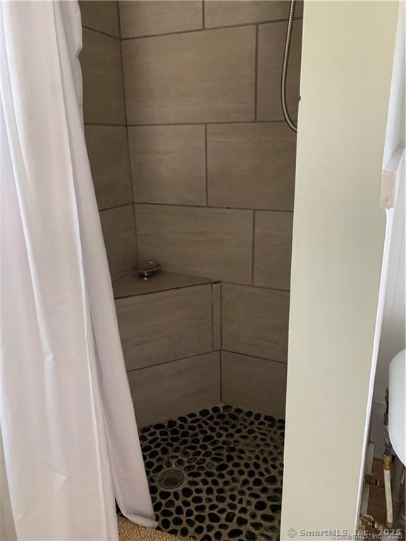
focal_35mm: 26
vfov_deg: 67.3
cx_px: 203
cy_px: 270
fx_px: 407
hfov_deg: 53.1
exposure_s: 1/60
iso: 320
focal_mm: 4.25
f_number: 1.8
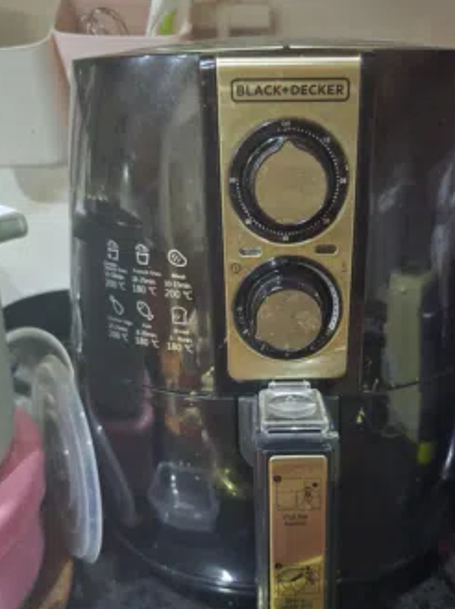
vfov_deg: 63.4
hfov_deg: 49.6
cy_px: 333
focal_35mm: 28
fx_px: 492
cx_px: 250
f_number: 1.7
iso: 2500
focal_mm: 6.3
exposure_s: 1/20
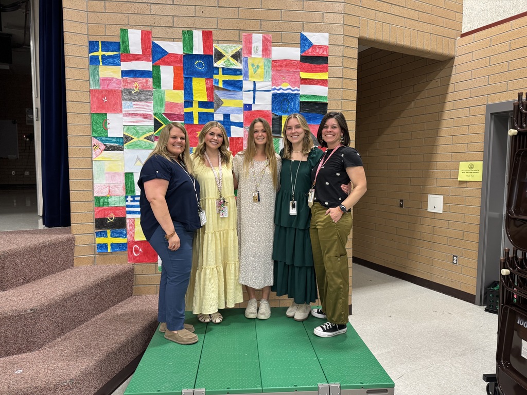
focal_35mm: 24
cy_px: 198
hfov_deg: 71.6
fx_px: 365
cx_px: 264
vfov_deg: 56.8
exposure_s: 1/60
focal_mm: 6.76
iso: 200
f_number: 1.78
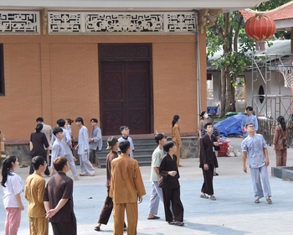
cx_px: 206
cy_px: 109
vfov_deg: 14.3
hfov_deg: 17.7
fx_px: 937
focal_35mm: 108
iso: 100
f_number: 4.5
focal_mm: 62
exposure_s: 1/200
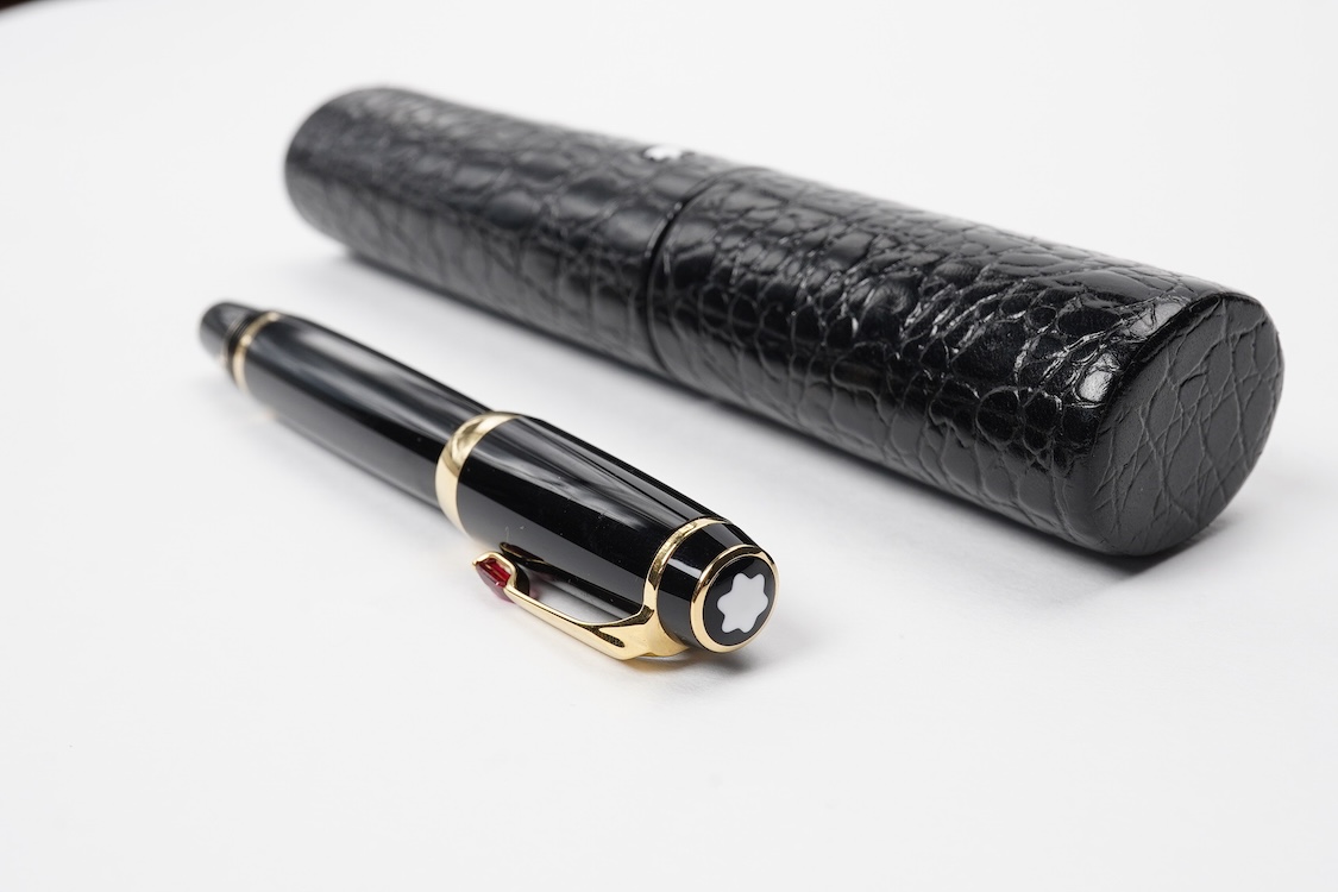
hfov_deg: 43.6
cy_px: 446
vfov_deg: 29.9
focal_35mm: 45
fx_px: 1672
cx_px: 669
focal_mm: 30
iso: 400
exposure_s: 1/100
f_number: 18
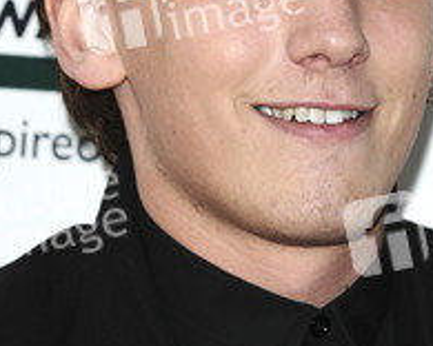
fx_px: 5356
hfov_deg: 4.6
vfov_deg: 3.7
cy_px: 113
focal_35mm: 418
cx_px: 256
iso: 200
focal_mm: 145
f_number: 4.5
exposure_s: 1/200
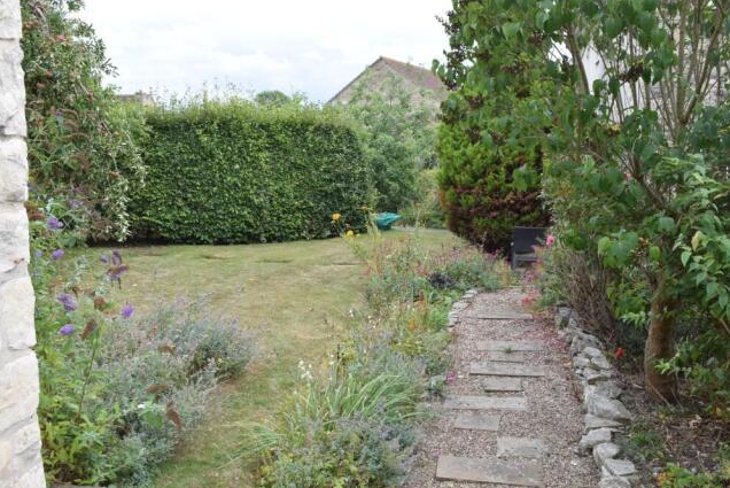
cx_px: 359
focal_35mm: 36
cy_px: 241
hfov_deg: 53.7
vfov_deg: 37.4
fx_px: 721
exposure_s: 1/160
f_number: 16
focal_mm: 23
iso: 800
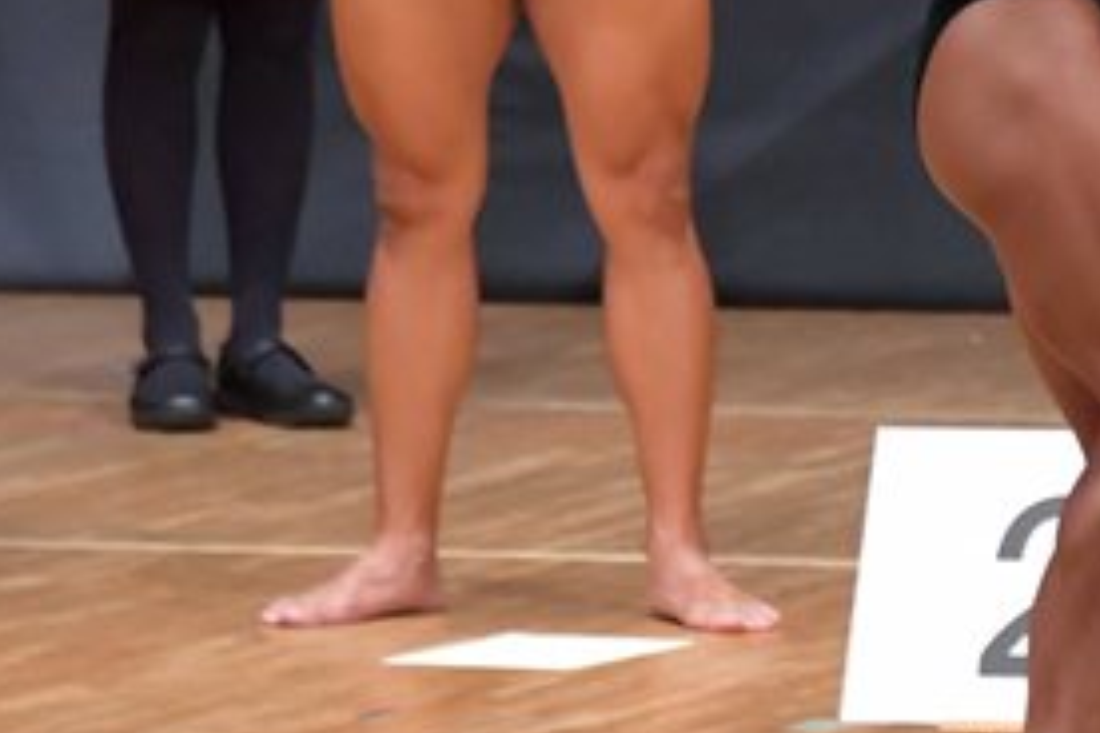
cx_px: 1329
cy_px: 28
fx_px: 24412
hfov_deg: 2.6
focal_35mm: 799
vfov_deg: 1.7
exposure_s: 1/400
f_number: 5.6
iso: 8000
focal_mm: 190
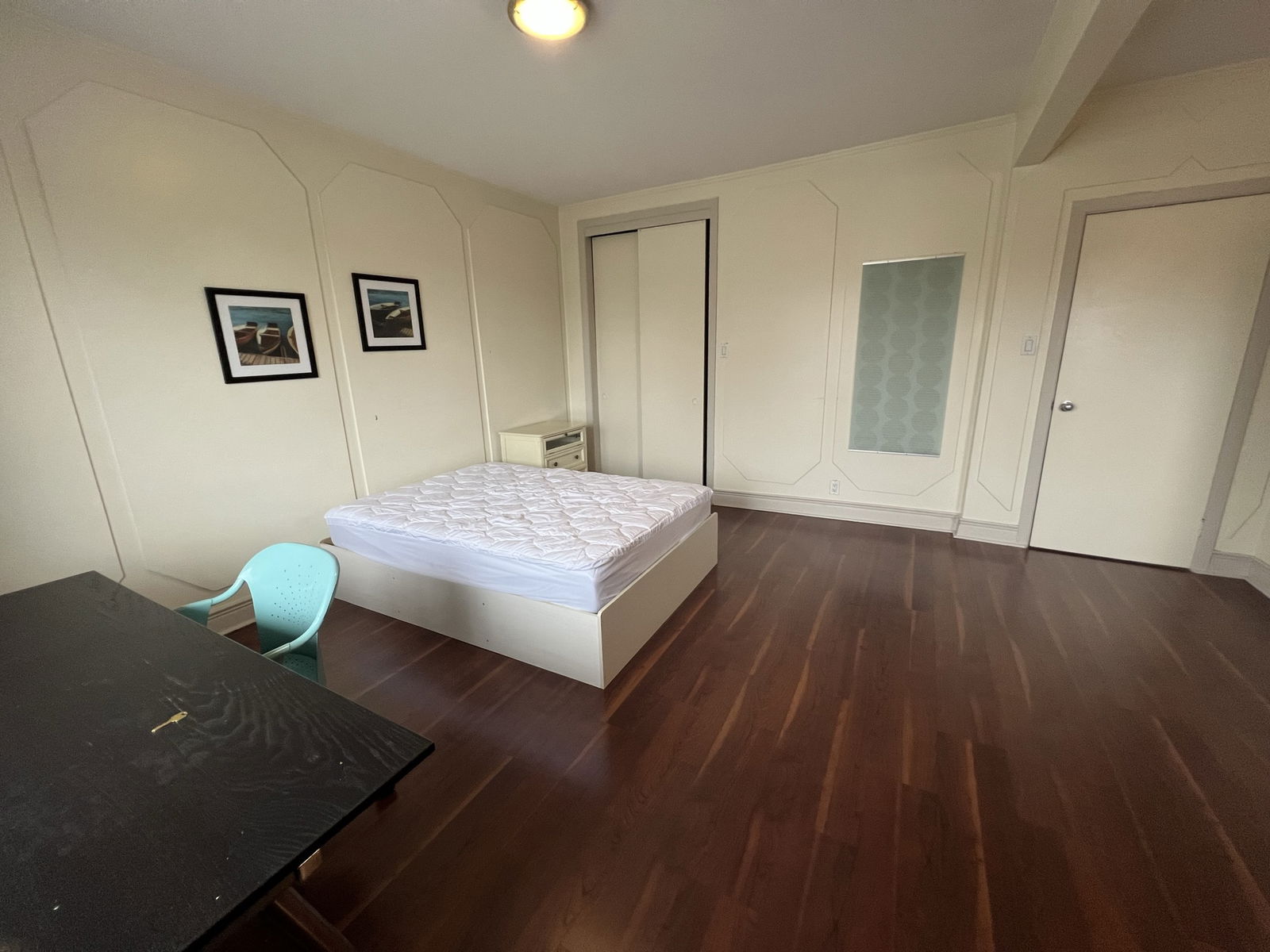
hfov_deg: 106.2
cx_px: 635
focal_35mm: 13
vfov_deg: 89.9
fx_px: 477
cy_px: 476
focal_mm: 1.57
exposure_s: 1/99
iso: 250
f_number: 1.8
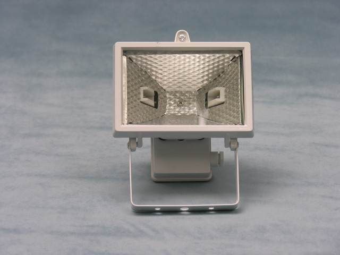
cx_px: 170
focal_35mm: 157
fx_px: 1542
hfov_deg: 12.6
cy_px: 128
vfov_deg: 9.5
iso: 50
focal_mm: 40
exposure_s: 1/43.5
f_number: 3.9
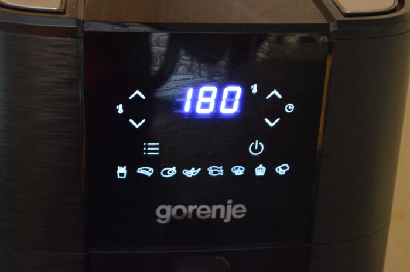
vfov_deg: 21.5
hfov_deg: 31.9
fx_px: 717
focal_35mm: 63
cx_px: 205
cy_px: 136
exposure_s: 1/6
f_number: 5.3
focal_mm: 42
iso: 3200
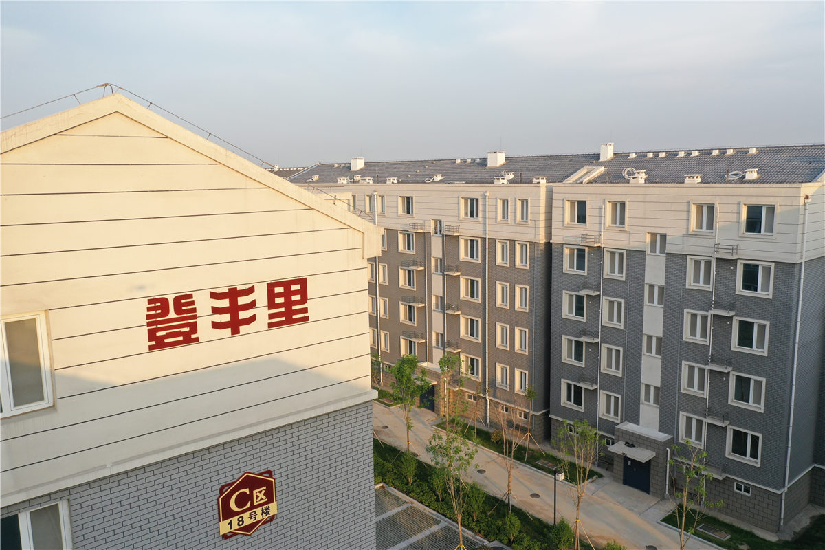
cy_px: 275
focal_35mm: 28
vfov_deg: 46.4
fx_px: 642
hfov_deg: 65.5
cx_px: 412
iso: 100
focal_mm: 10.26
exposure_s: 1/240
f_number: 4.5
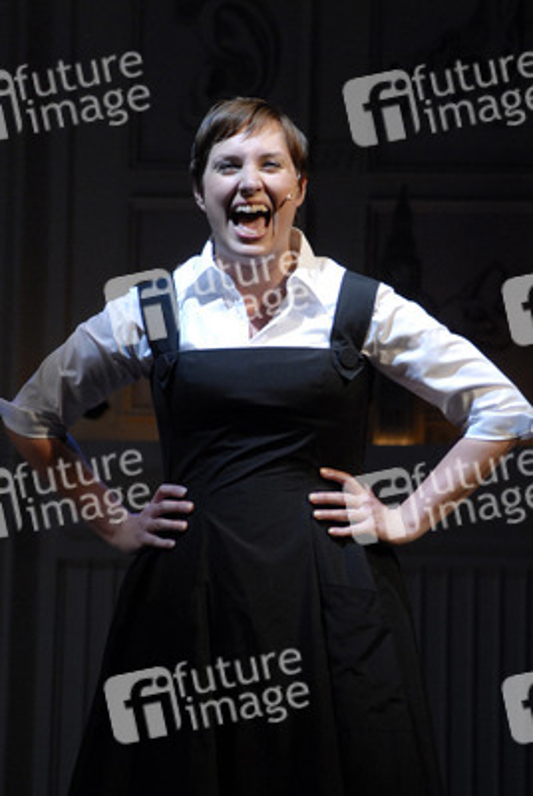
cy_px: 398
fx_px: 4813
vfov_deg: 9.4
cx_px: 266
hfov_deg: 6.3
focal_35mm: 218
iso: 1000
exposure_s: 1/100
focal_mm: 145
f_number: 5.6
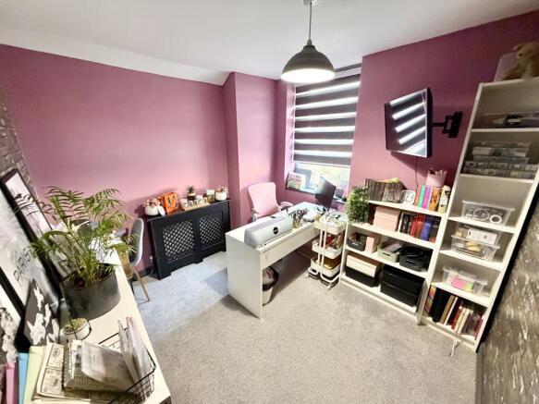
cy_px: 202
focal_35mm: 14
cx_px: 270
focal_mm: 2.22
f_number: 2.2
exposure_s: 1/50
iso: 640
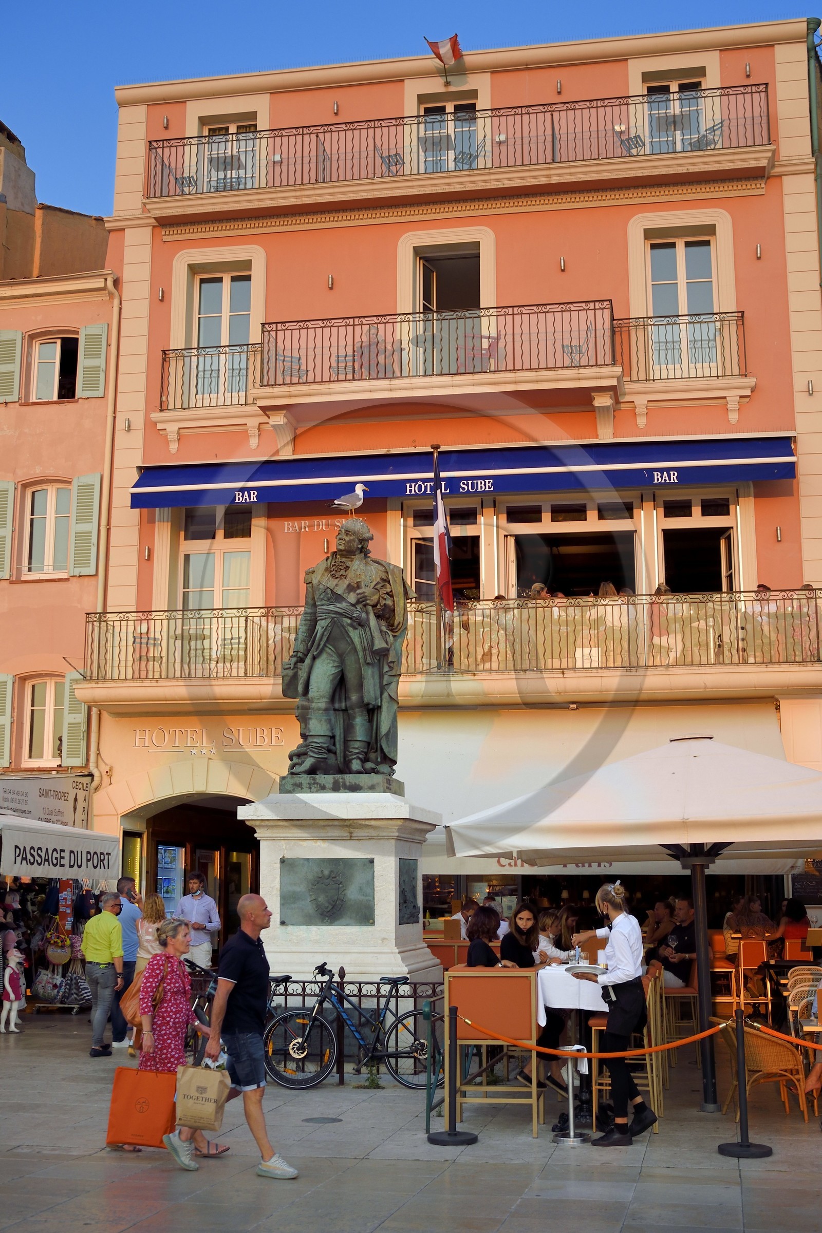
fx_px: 1439
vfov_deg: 46.4
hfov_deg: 31.9
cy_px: 616
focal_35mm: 42
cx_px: 411
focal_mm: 42
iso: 400
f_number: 6.3
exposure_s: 1/500
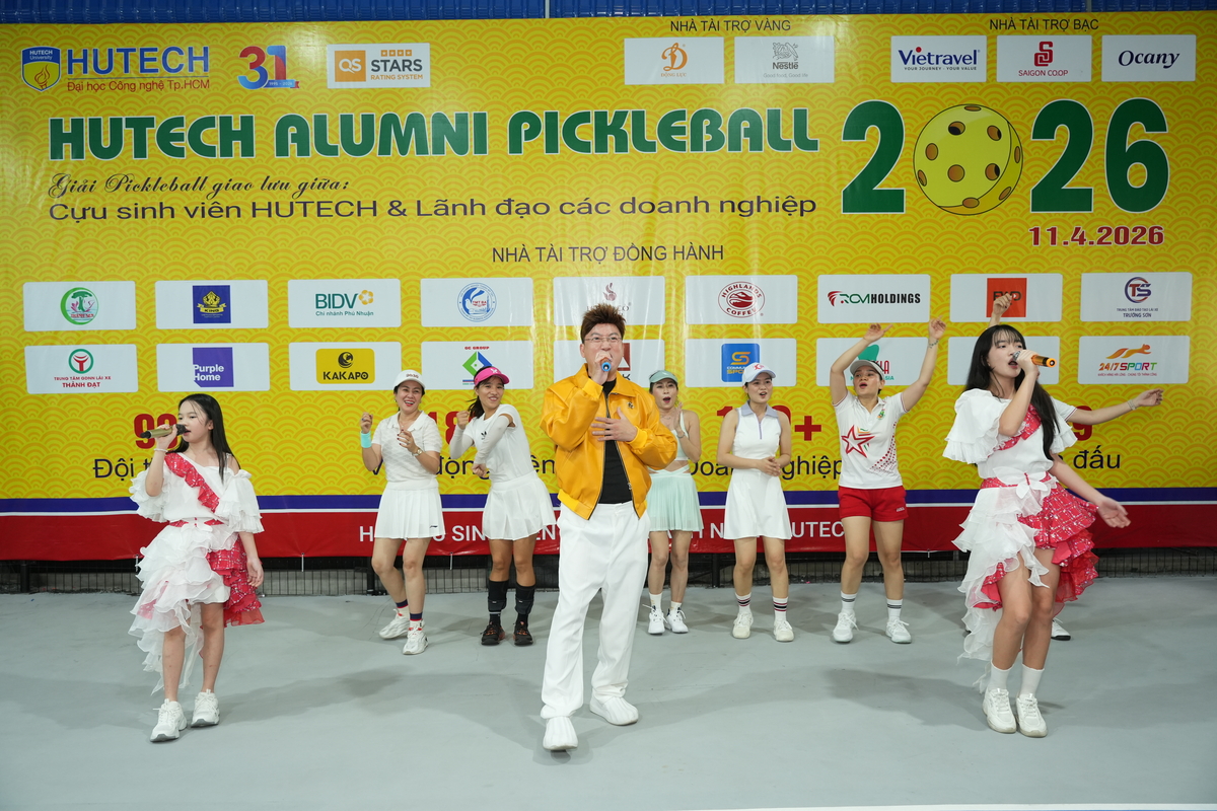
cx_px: 608
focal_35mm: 30
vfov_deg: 43.9
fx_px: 1007
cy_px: 406
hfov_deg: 62.3
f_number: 3.5
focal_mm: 29.8
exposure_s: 1/160
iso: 1250
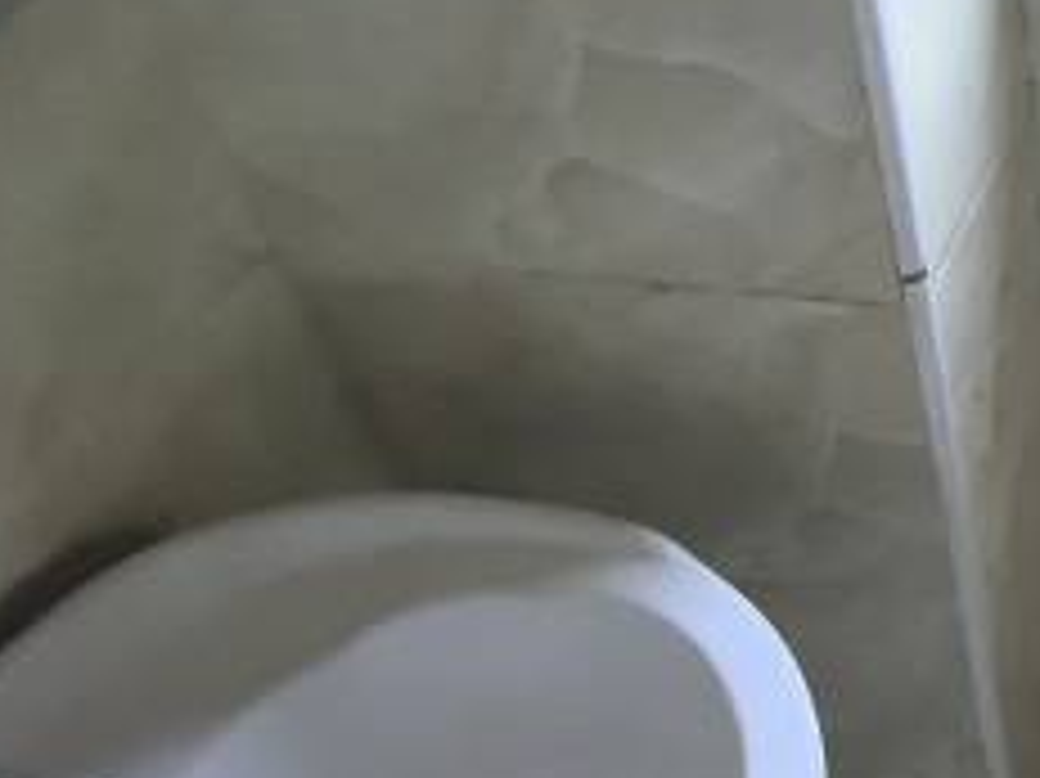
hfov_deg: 28.7
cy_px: 283
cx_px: 1526
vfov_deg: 32.0
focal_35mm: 45
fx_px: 1351
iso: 200
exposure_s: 1/100
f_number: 2.2
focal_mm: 1.76
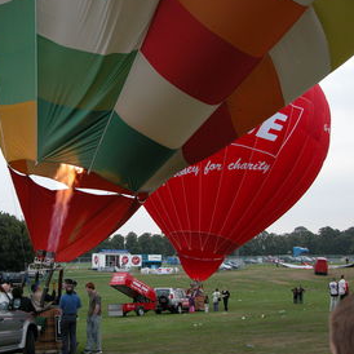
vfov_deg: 32.2
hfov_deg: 31.7
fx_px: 613
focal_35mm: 53
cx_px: 97
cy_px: 185
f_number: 4.6
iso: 200
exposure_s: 1/146
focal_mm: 10.7
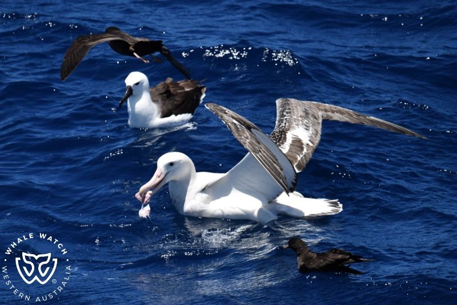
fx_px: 7615
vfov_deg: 2.3
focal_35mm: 600
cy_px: 152
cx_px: 228
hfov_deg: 3.4
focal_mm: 600
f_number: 6.3
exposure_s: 1/8000
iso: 1100
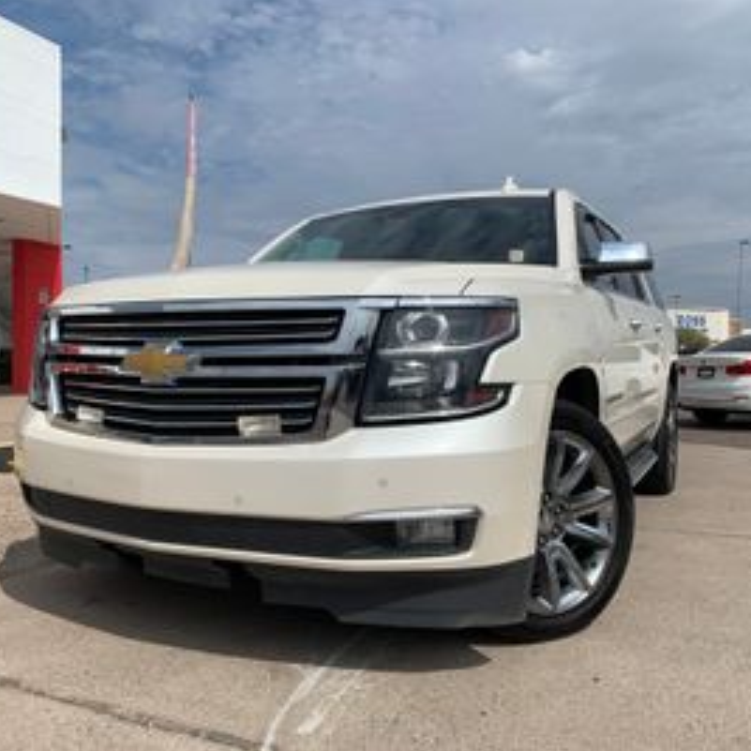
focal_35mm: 31
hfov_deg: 52.4
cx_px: 332
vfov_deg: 52.5
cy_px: 374
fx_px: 761
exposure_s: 1/6897
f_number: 1.8
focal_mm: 4.25
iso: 25
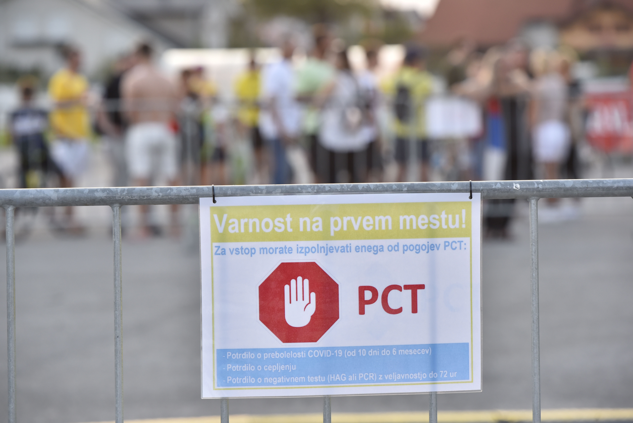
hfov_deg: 12.8
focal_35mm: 160
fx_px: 2814
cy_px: 212
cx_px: 316
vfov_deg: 8.6
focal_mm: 160
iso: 800
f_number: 5.6
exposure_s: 1/160
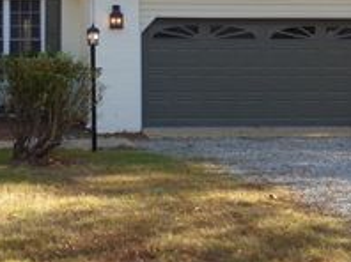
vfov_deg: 17.6
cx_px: 39
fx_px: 820
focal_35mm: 81
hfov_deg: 23.5
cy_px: -13
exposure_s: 1/160
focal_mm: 5.53
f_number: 3.3
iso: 100
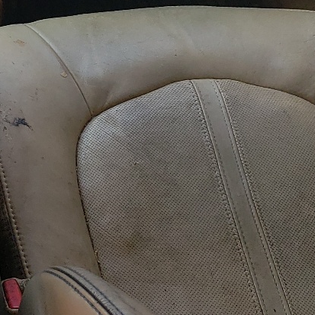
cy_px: -47
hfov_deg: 17.8
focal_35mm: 89
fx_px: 916
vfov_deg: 18.6
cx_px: -135
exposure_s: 1/357
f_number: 1.5
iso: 50
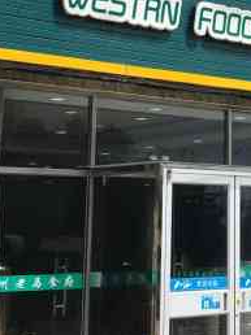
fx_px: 1017
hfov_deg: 13.7
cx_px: 306
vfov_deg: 18.2
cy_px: -19
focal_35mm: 105
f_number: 2.2
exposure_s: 1/1374
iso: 25
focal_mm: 4.15
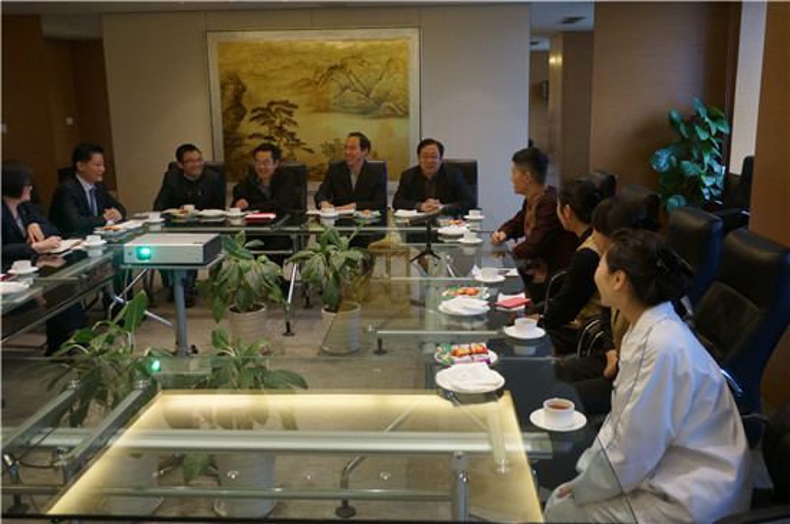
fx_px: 756
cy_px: 262
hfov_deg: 55.2
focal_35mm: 34
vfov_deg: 38.2
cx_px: 395
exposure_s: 1/60
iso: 800
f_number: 4
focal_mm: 23
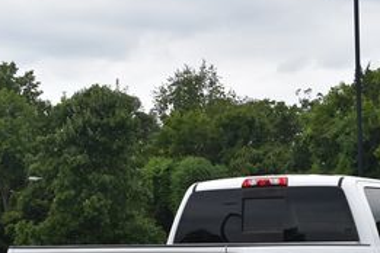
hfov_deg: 19.4
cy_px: 289
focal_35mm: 103
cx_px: 358
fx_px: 1087
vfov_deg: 13.0
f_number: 7.1
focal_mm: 28
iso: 200
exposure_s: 1/250
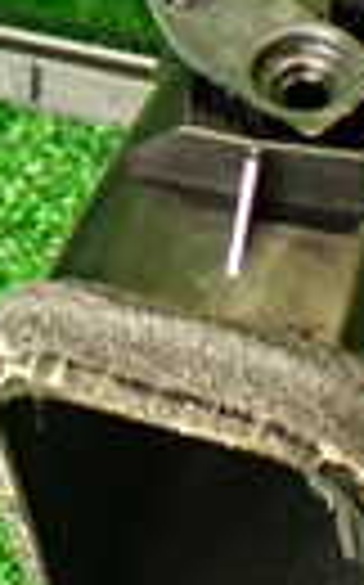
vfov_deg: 13.1
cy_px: -50
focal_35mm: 157
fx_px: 2497
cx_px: -377
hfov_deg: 7.9
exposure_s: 1/30
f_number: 2.4
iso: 250
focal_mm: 5.79
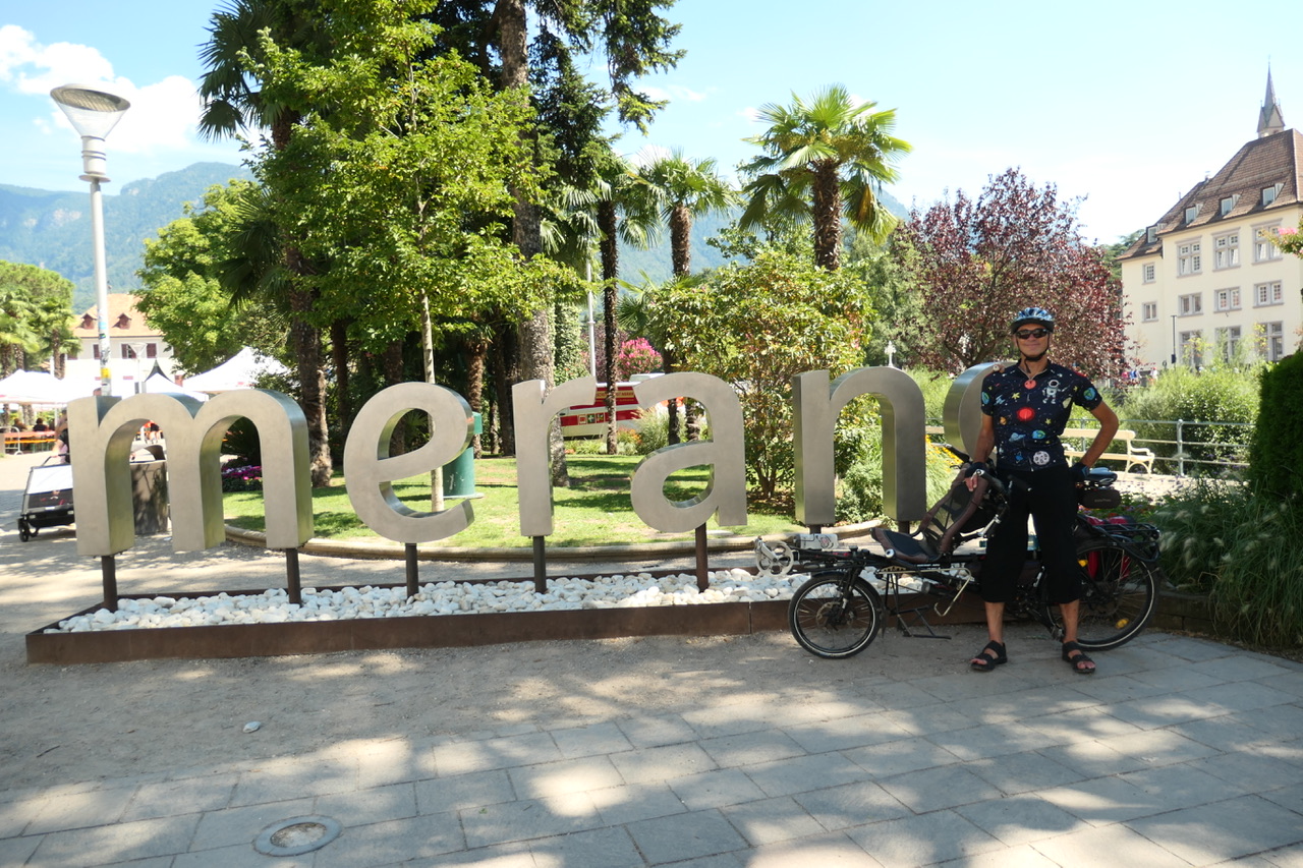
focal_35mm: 24
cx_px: 652
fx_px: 868
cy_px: 434
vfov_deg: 53.1
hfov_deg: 73.8
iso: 125
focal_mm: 8.8
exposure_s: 1/400
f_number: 3.3
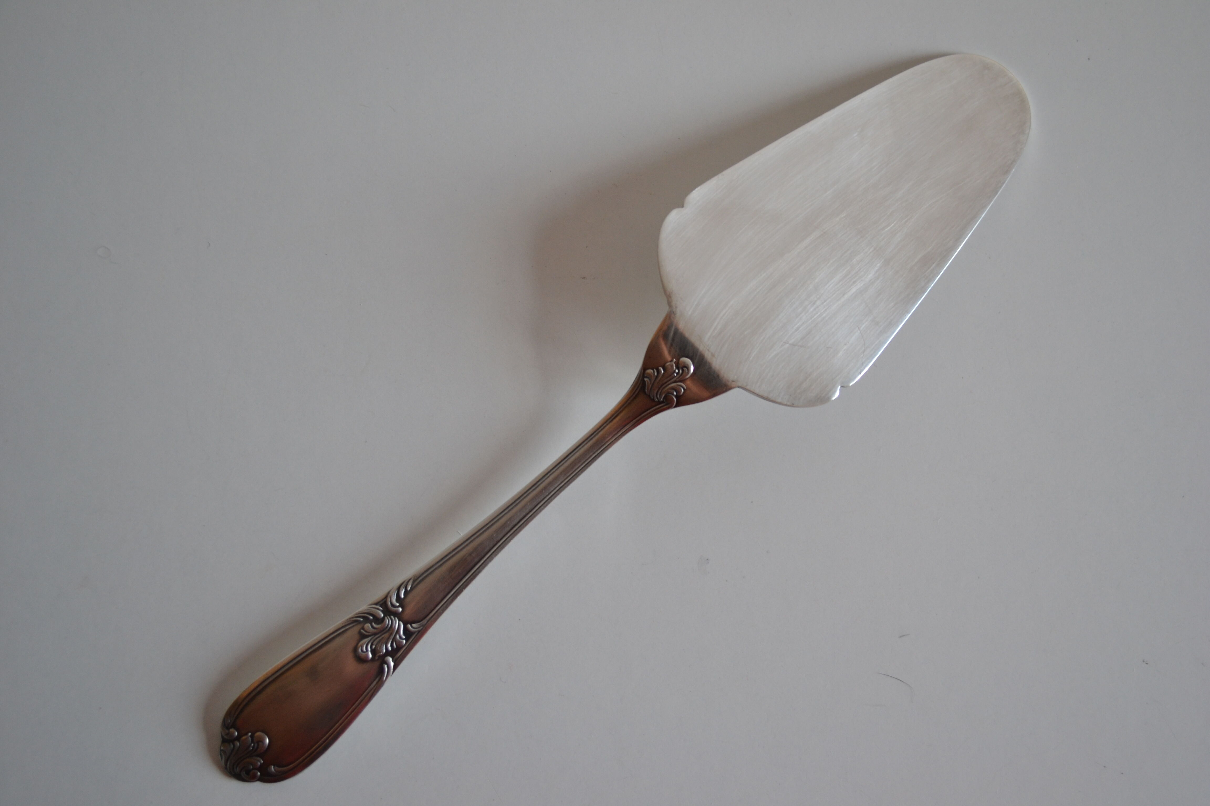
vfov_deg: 31.9
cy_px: 403
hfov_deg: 46.4
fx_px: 1412
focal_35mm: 42
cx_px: 605
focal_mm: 28
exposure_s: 1/50
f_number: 4.5
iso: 400
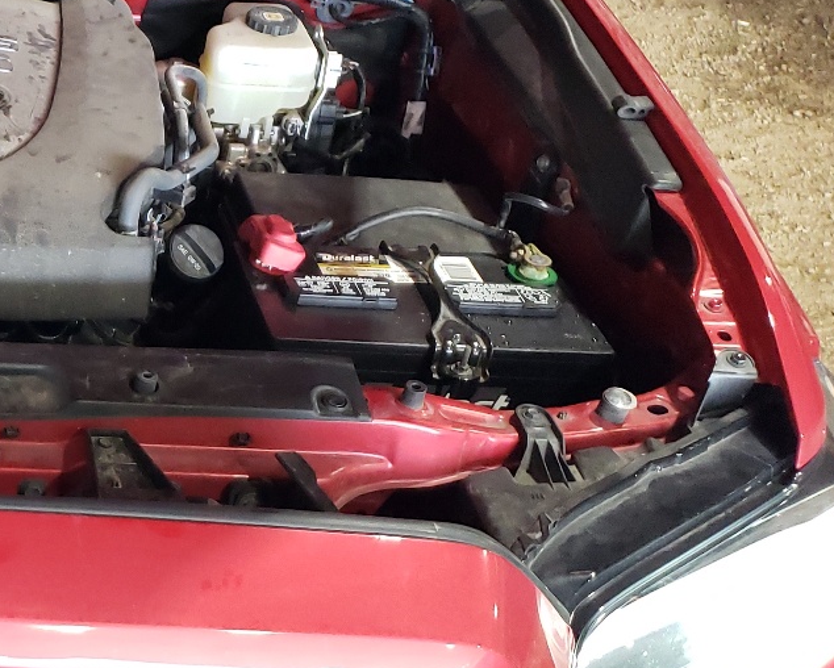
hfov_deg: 26.2
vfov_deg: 23.9
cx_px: -176
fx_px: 1581
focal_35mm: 64
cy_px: 380
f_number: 1.5
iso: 301
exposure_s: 1/40
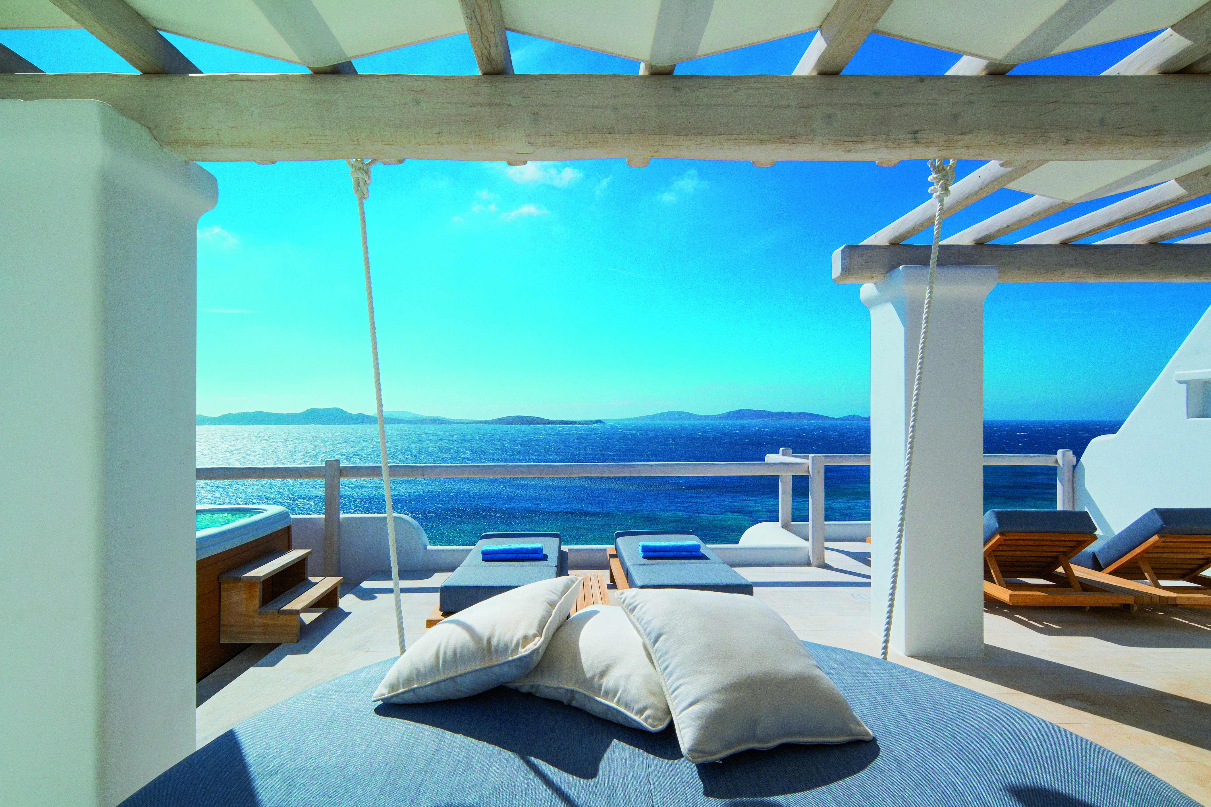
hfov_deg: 90.0
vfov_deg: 67.4
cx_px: 606
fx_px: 605
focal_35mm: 18
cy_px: 404
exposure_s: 1/320
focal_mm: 12
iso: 200
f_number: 16
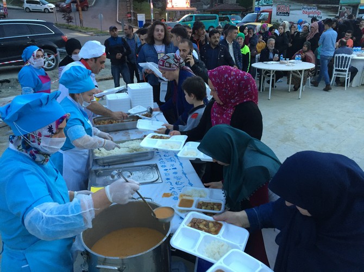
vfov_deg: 48.2
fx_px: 305
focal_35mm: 29
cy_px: 136
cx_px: 182
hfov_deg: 61.7
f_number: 2.2
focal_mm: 4.15
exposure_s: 1/33
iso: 125
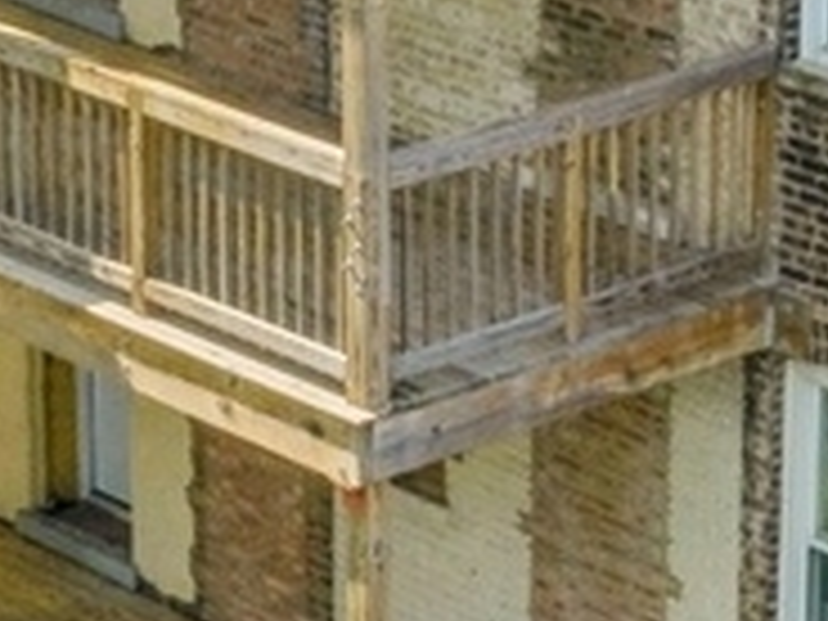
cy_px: 405
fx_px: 4497
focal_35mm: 188
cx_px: 457
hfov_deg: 10.5
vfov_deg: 7.9
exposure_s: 1/120
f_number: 10
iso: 100
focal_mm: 12.29
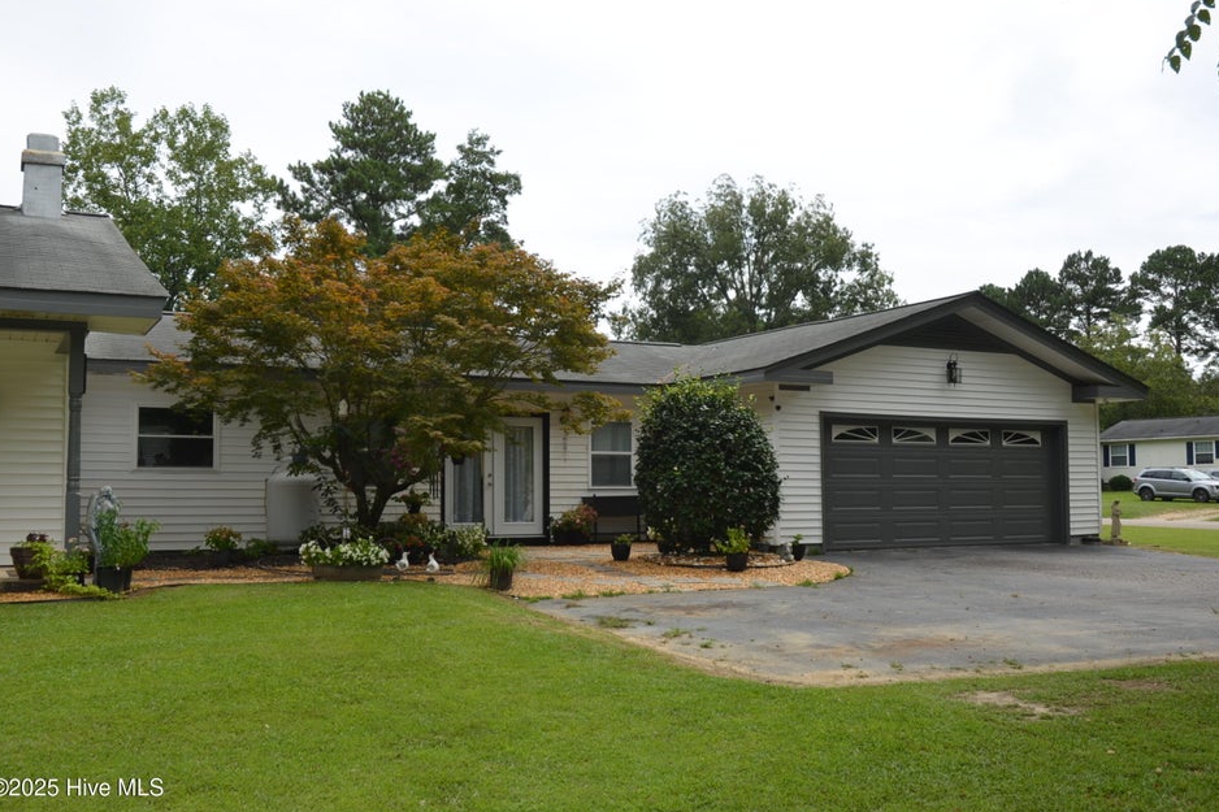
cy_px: 409
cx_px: 616
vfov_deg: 35.9
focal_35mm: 37
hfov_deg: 51.9
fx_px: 1253
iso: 100
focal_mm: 24
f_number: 8
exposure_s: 1/200
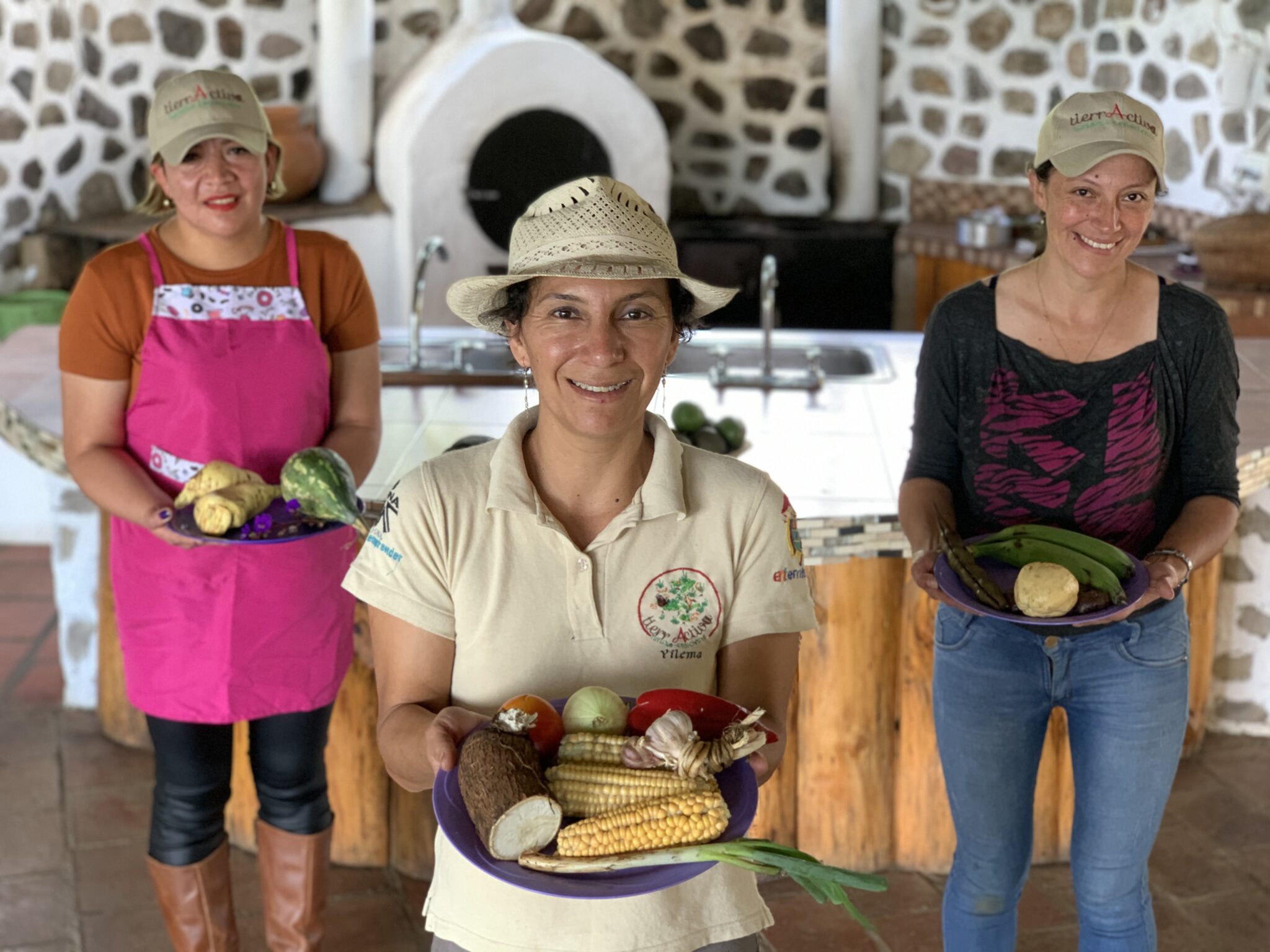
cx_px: 635
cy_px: 476
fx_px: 1908
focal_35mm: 52
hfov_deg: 36.8
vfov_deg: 28.0
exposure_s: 1/60
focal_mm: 6
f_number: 2.4
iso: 125
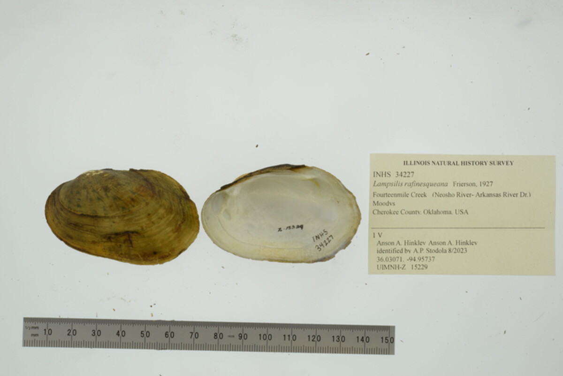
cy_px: 188
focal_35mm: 60
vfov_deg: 22.6
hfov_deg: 33.4
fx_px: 939
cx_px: 282
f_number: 32
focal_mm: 60
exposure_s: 1/10
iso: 100
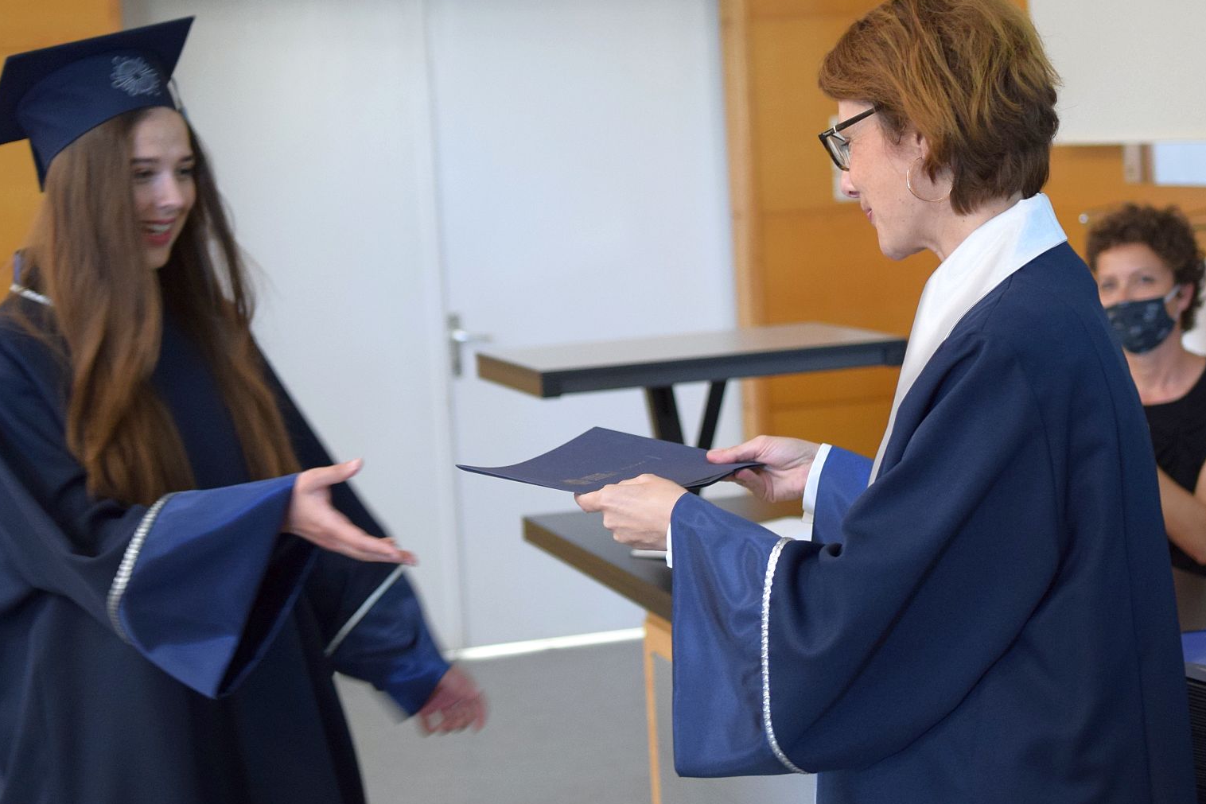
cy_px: 369
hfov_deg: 35.0
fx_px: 1910
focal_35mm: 57
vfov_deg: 23.8
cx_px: 492
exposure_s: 1/60
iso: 800
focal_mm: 30
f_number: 1.8
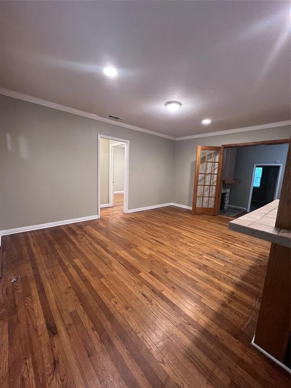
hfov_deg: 89.9
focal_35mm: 13
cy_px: 194
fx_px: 146
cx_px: 146
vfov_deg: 106.2
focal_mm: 1.57
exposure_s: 1/60
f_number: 1.8
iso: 320
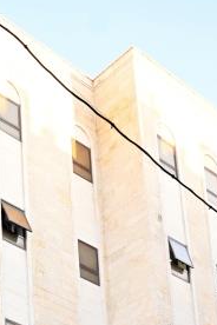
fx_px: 805
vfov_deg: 19.7
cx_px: -110
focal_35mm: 89
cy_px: 493
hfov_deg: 14.3
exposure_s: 1/400
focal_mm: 24
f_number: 4
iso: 1000
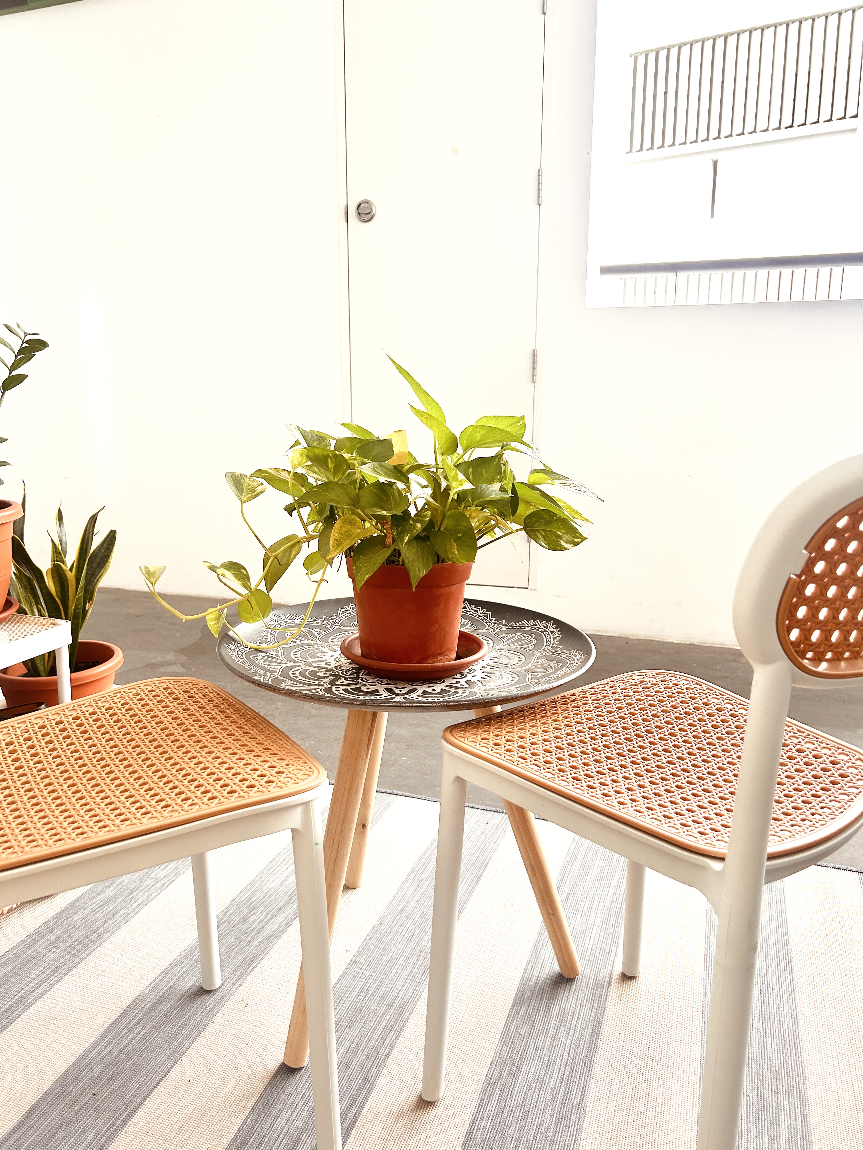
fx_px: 864
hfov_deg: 53.1
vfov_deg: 67.3
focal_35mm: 26
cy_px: 575
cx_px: 432
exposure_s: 1/149
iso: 64
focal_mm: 5.7
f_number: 1.5
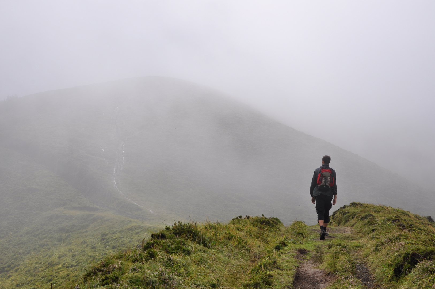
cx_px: 218
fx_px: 634
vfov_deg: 25.7
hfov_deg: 37.9
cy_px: 144
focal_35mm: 52
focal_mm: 35
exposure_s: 1/500
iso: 200
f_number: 11
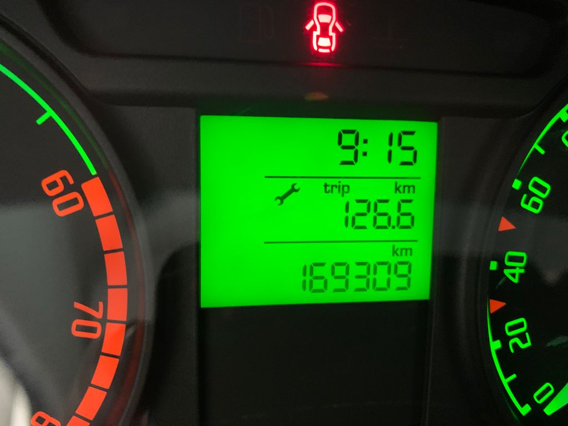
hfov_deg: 67.3
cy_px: 213
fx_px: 427
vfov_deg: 53.1
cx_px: 284
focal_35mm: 26
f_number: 1.8
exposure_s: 1/25
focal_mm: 4.25
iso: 500
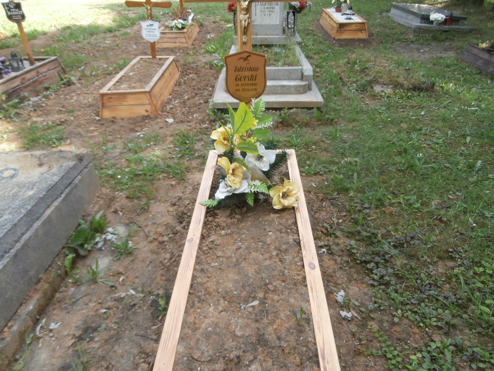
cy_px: 186
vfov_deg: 56.8
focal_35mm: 24
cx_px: 247
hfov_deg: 71.6
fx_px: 342
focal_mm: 4.2
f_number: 3
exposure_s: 1/125
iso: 100
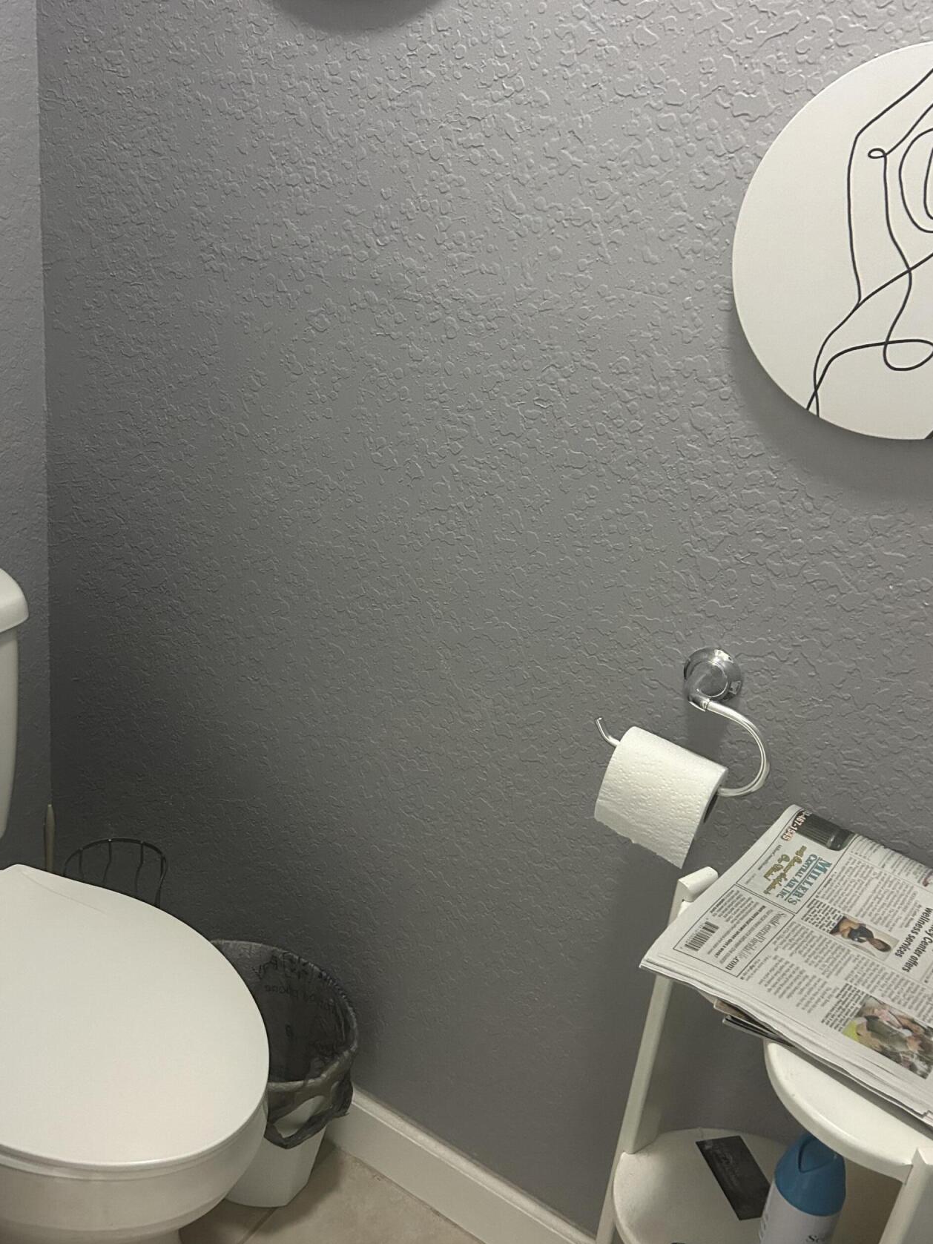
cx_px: 402
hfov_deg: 45.3
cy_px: 623
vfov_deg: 58.3
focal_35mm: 31
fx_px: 1114
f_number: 1.5
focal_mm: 5.7
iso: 500
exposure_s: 1/40
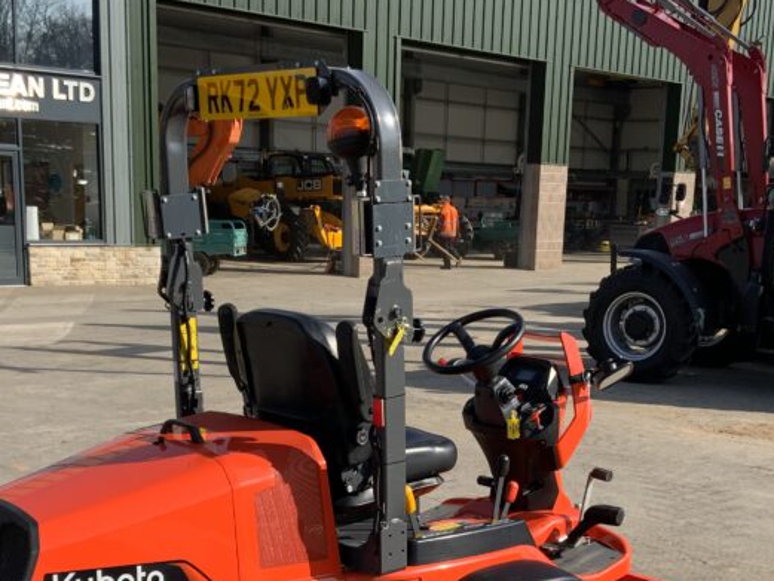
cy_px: 490
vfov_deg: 25.1
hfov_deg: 33.7
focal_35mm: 57
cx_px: 428
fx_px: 1275
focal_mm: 3
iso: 16
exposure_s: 1/1490
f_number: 1.8
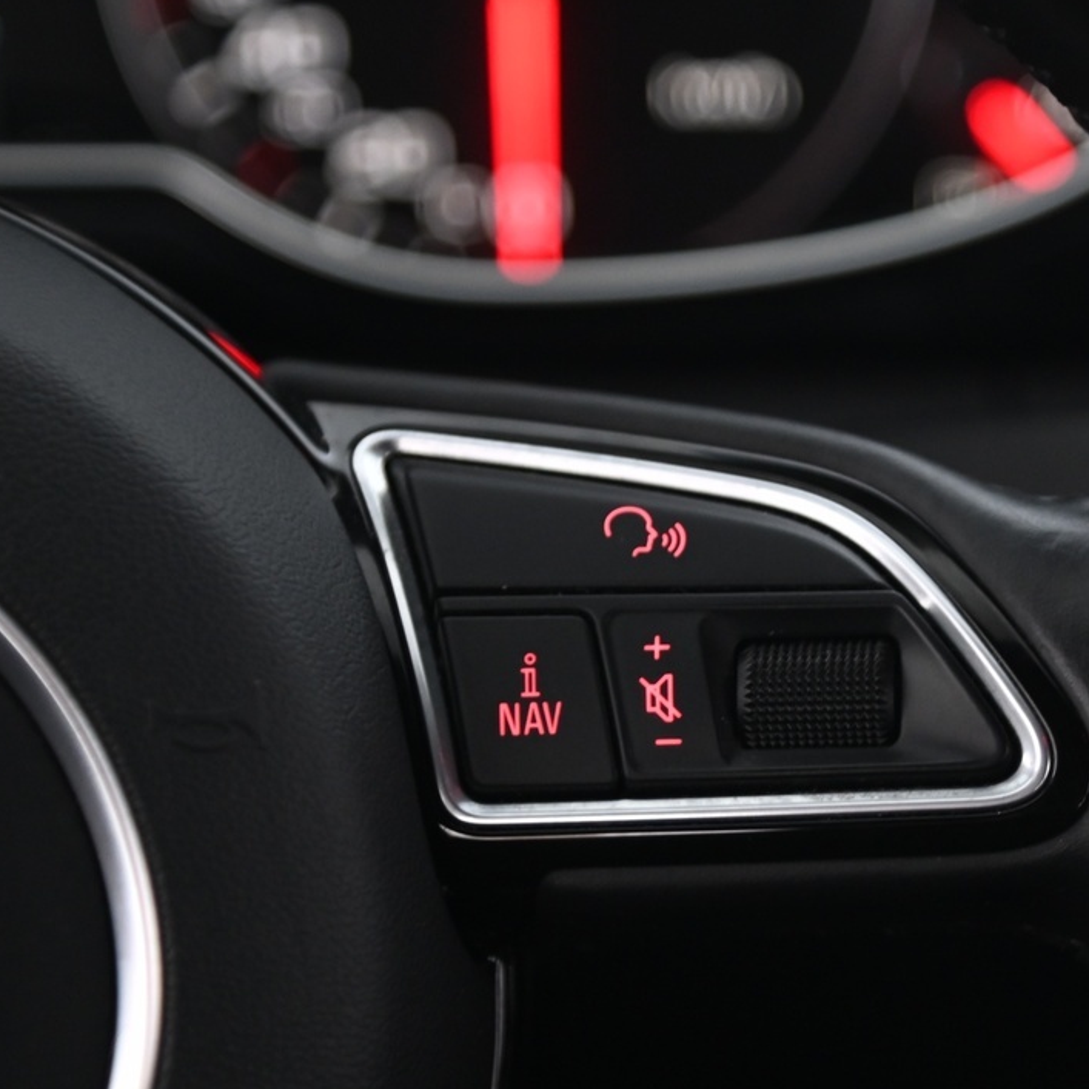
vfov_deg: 7.5
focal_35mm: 234
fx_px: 8329
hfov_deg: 7.5
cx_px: 813
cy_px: 742
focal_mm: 120
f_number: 4
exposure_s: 1/15
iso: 2000
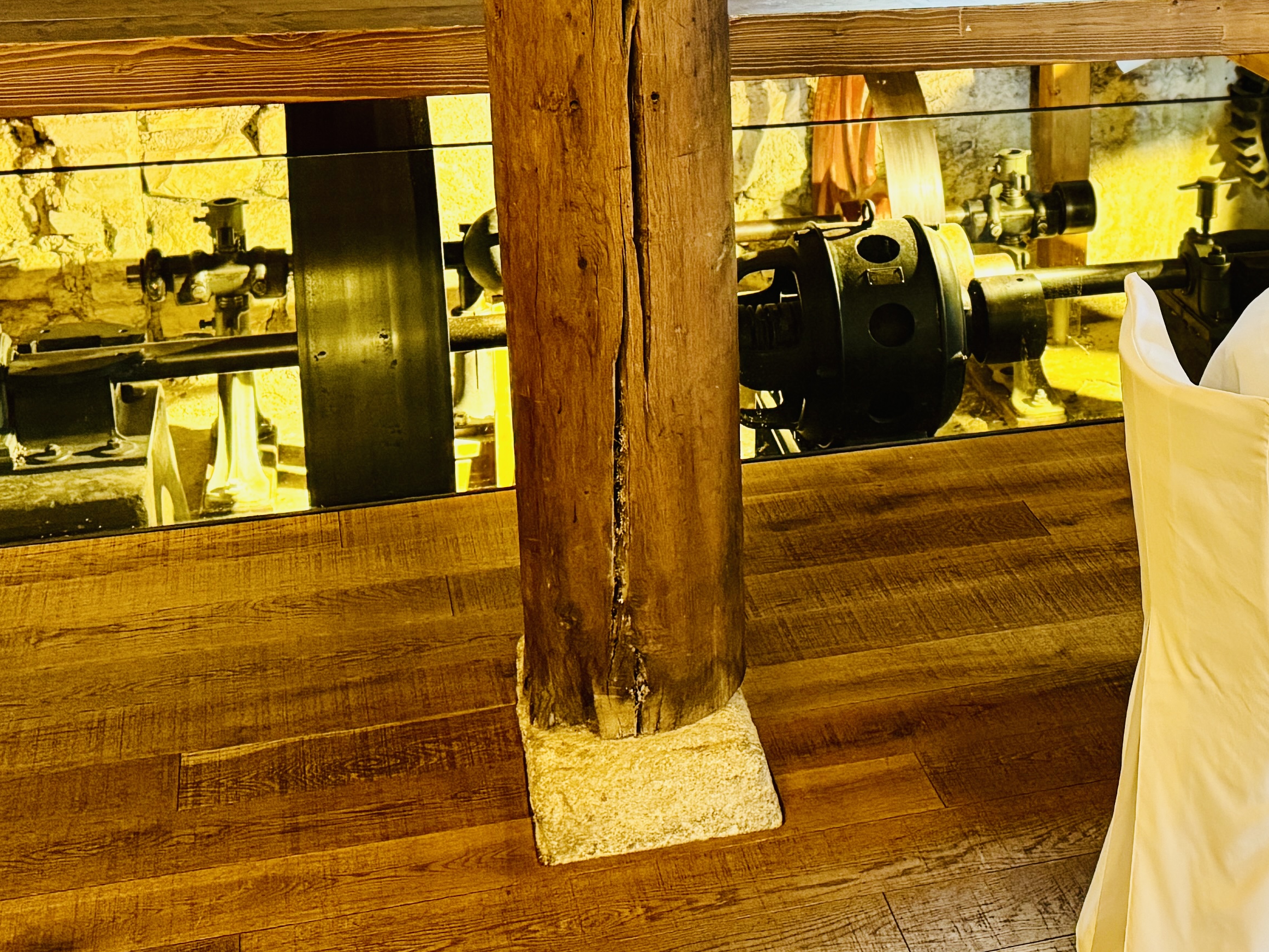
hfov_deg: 31.4
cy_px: 152
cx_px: 1111
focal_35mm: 59
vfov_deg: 24.3
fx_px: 2163
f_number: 1.78
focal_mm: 6.76
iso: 500
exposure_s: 1/54
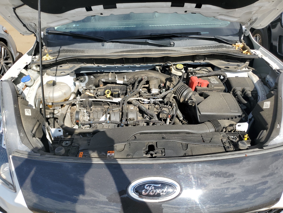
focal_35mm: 26
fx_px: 213
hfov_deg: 67.3
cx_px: 142
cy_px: 106
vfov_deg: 53.1
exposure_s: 1/2000
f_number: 1.5
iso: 50
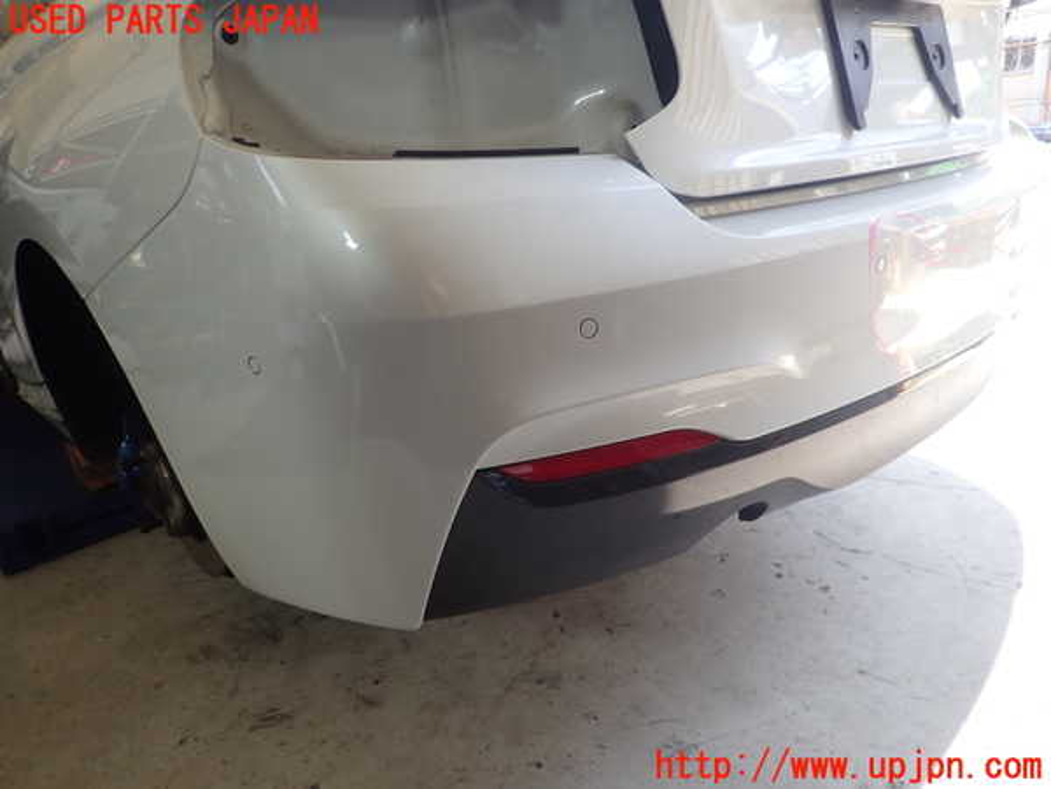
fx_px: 759
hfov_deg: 69.4
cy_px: 394
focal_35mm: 25
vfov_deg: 54.9
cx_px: 526
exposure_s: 1/100
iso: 100
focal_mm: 4.5
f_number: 2
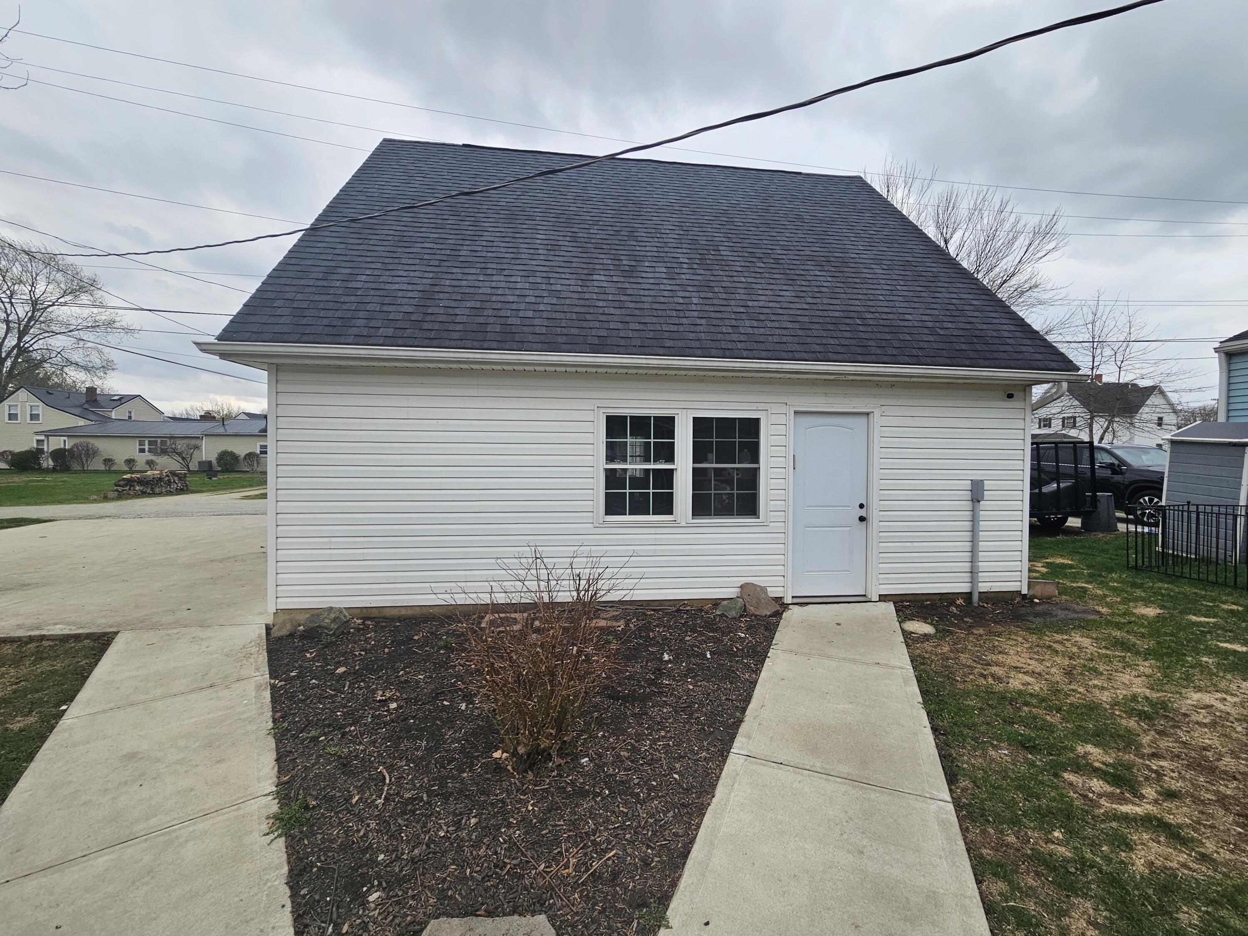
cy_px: 468
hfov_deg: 106.2
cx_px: 624
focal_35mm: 13
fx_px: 469
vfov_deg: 89.9
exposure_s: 1/1372
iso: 50
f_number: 2.2
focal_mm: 2.2
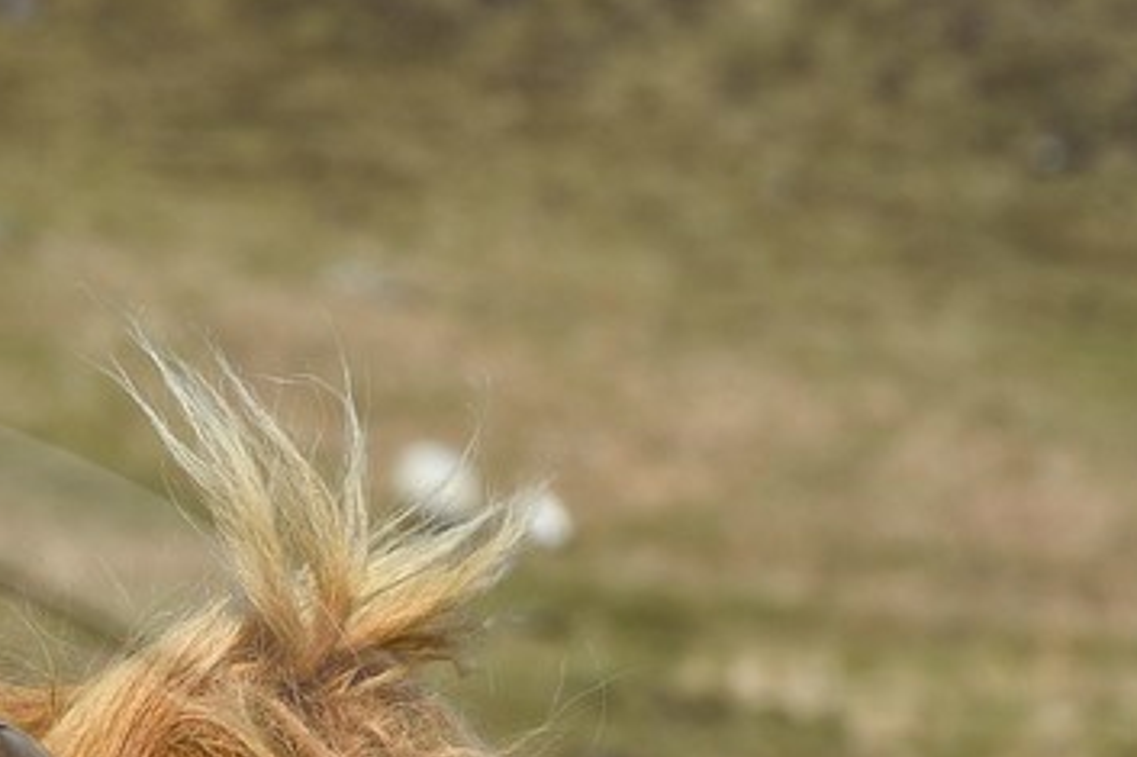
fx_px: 14300
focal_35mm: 453
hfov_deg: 4.5
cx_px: -467
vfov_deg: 3.0
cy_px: 1682
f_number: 9
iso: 200
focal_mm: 100
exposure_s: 1/400
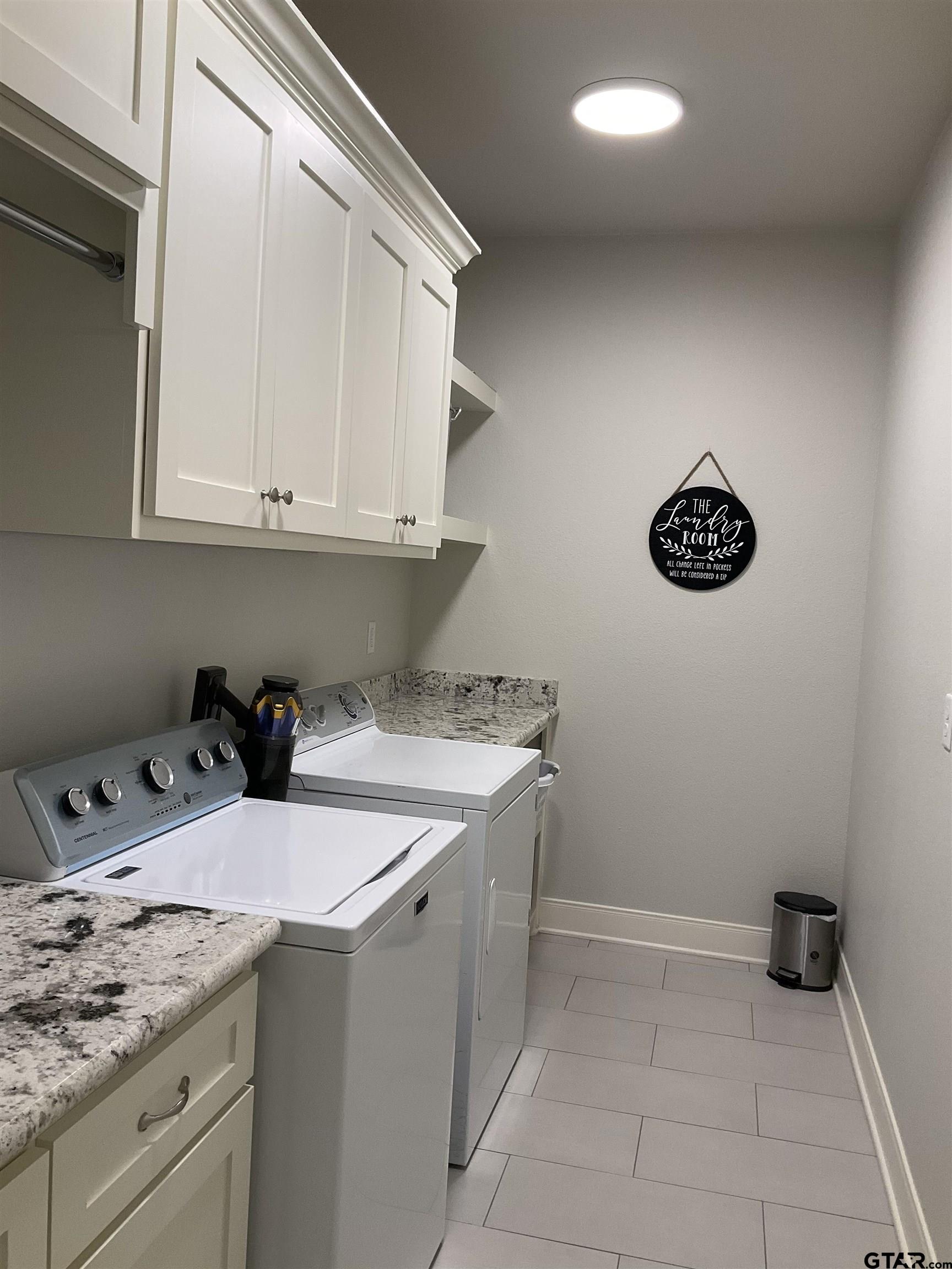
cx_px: 476
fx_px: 1063
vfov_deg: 61.7
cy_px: 634
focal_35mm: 29
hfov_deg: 48.2
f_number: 1.8
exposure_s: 1/60
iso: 50
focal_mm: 3
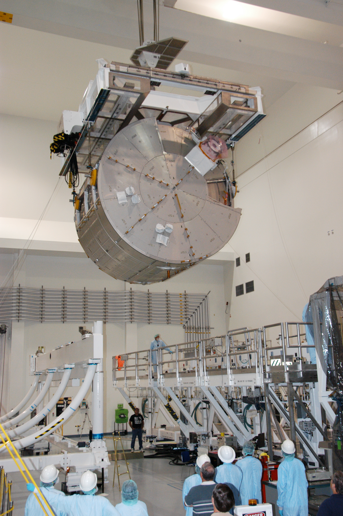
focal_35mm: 39
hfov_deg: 34.1
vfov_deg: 49.6
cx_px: 172
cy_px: 258
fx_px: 558
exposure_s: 1/25
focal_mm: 26
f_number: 6.3
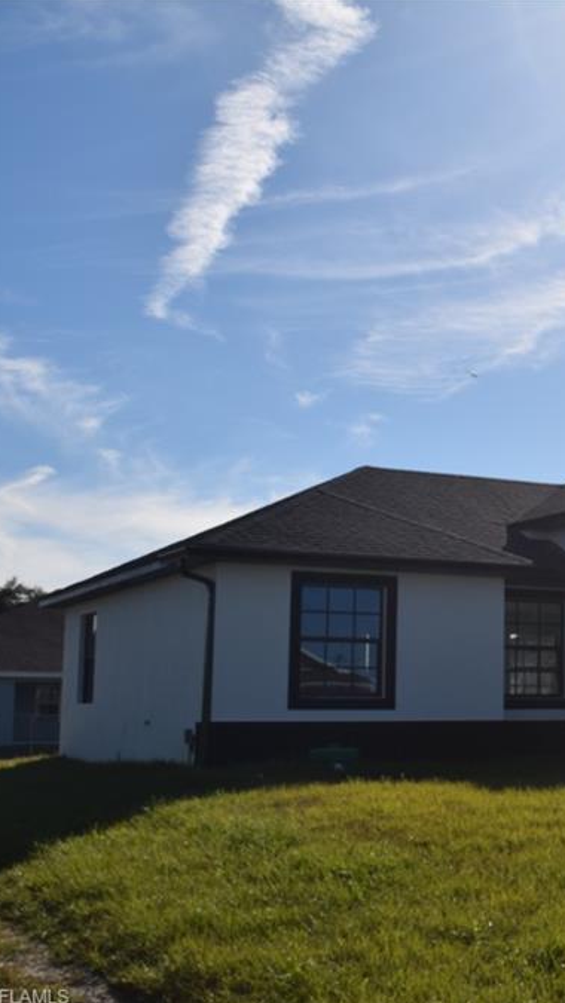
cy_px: 504
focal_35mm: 55
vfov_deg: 38.0
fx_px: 1458
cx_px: 727
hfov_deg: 20.2
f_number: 14
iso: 100
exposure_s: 1/200
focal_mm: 23
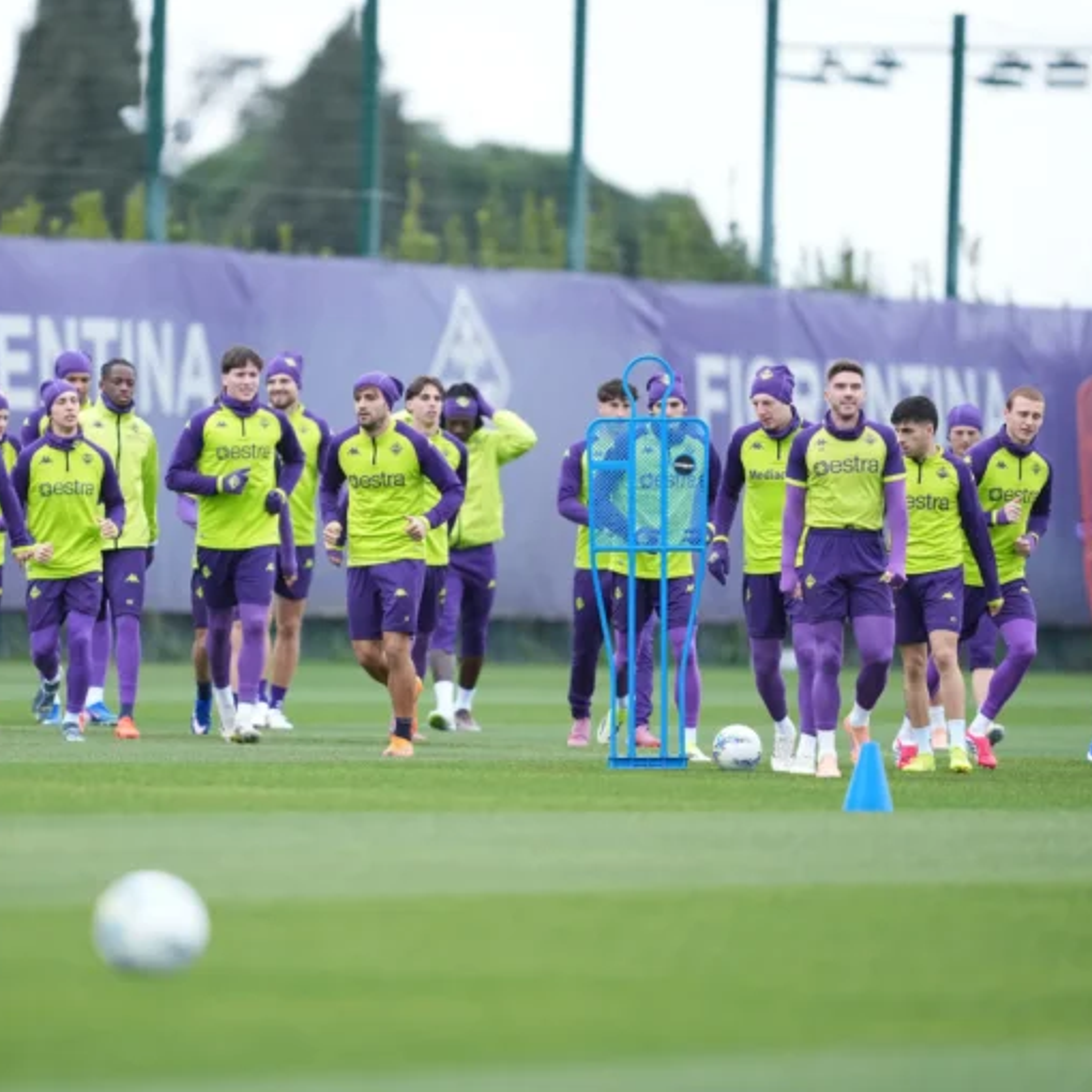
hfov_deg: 3.4
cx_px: 396
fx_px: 18273
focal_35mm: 512
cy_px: 546
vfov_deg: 3.4
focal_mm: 400
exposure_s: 1/1600
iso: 800
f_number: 2.8
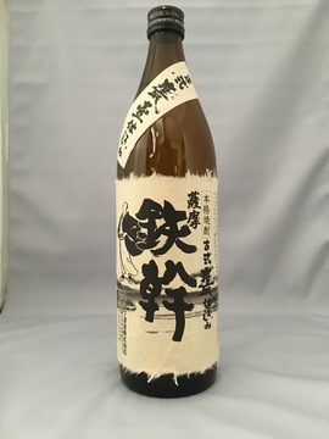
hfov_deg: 48.2
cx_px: 164
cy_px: 220
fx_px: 367
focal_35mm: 29
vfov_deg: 61.7
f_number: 2.2
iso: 250
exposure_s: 1/15
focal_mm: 4.15
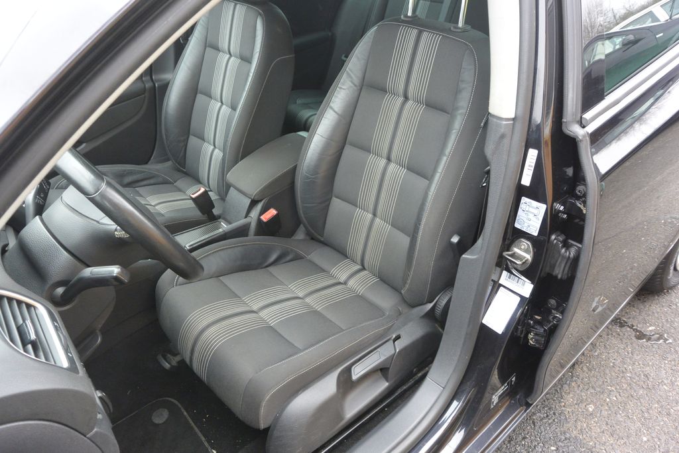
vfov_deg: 47.9
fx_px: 509
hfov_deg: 67.4
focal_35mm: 27
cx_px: 340
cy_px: 226
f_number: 3.5
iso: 450
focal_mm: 10
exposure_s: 1/60
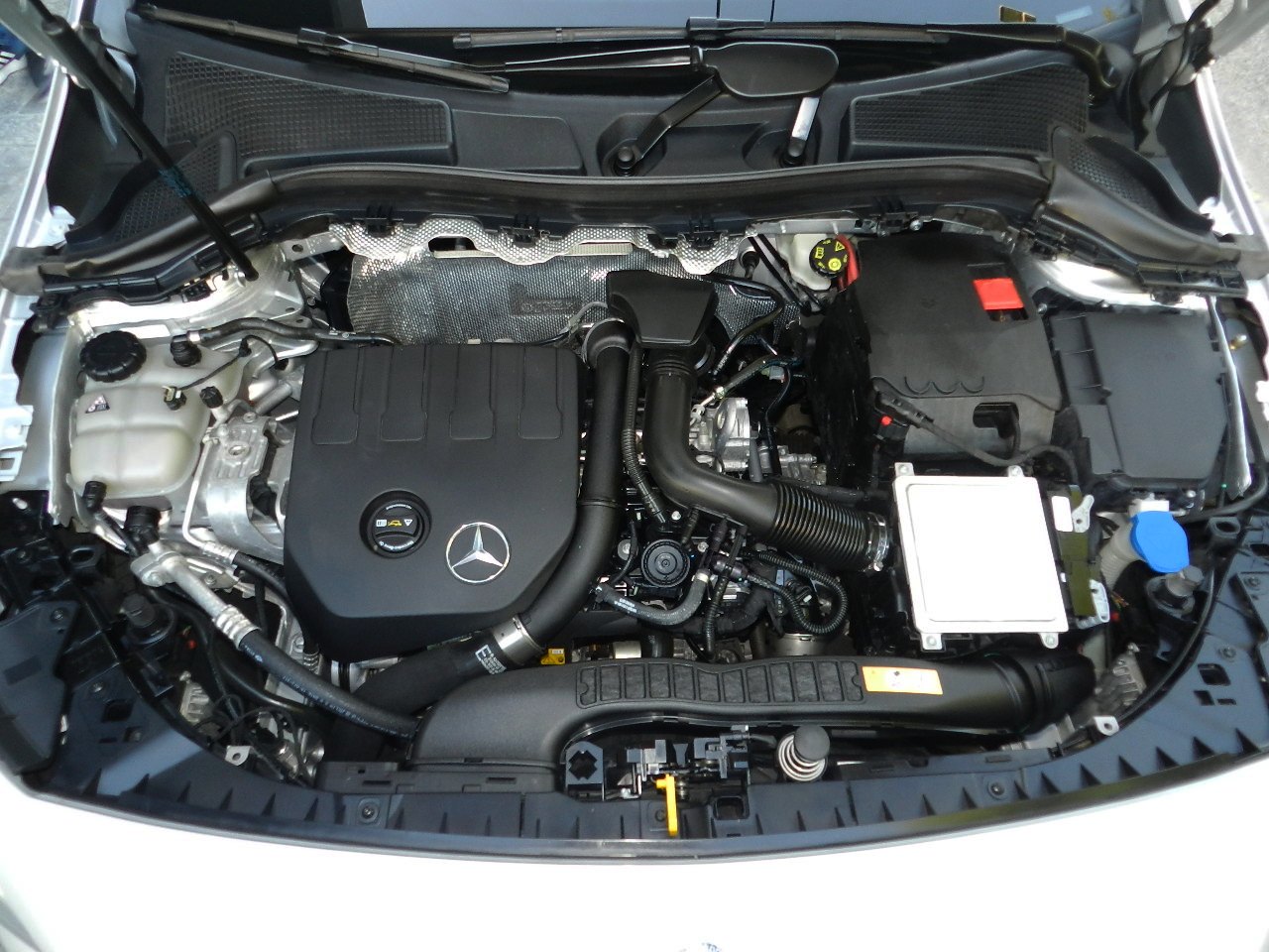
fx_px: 843
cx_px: 634
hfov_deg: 73.9
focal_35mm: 23
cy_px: 476
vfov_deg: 58.9
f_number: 3.4
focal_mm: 4
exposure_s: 1/30
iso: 200
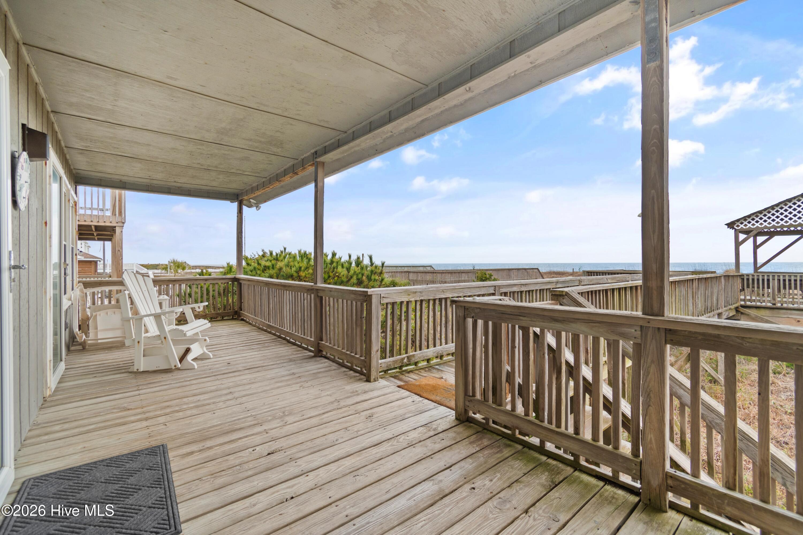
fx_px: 335
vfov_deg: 77.3
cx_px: 402
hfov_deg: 100.4
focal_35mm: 15
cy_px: 268
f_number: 4.5
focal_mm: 10
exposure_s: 1/50
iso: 100
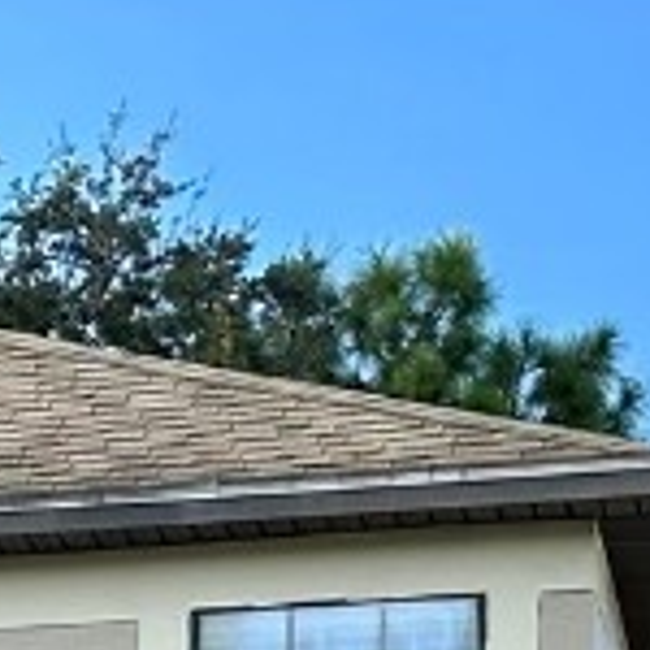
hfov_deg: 5.9
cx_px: -693
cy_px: 1629
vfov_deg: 5.8
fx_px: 6140
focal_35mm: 289
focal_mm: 6.86
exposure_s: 1/919
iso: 64
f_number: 1.78
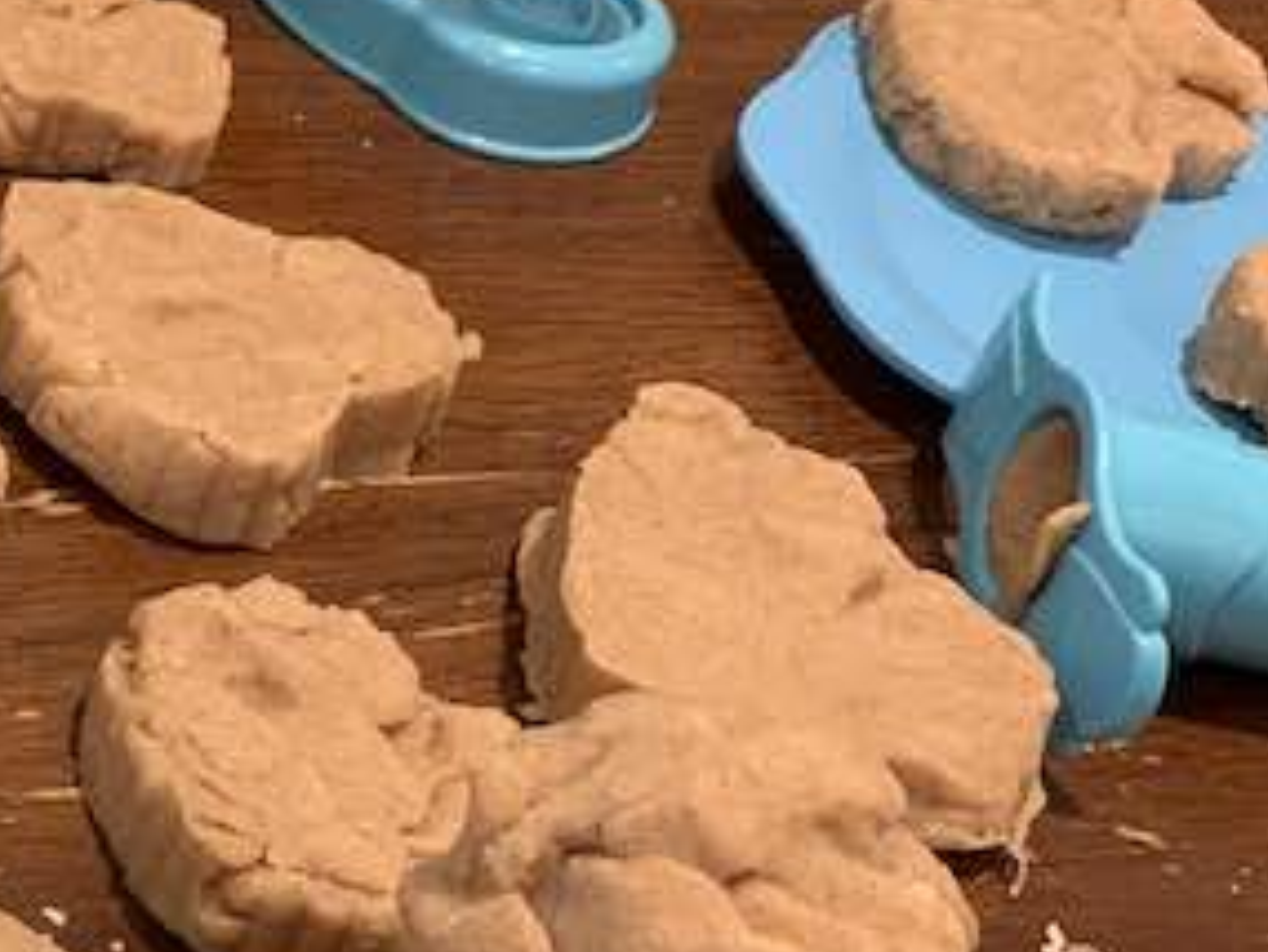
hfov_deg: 13.9
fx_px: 5020
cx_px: -303
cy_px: 901
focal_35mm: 137
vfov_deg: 10.8
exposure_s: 1/60
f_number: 2.4
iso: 250
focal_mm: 6
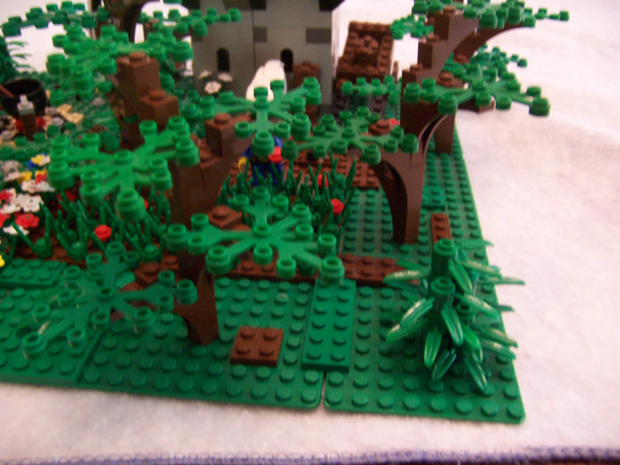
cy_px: 232
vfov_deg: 42.9
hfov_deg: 55.4
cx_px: 310
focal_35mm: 33
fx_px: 591
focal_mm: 5.5
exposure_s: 1/8
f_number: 2.8
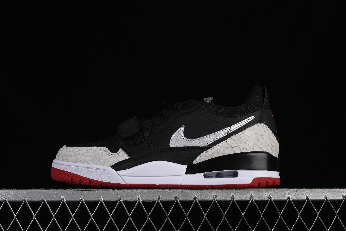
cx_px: 173
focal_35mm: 75
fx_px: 721
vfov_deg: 18.2
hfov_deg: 27.0
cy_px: 116
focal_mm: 50
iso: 160
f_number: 10
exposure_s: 1/160
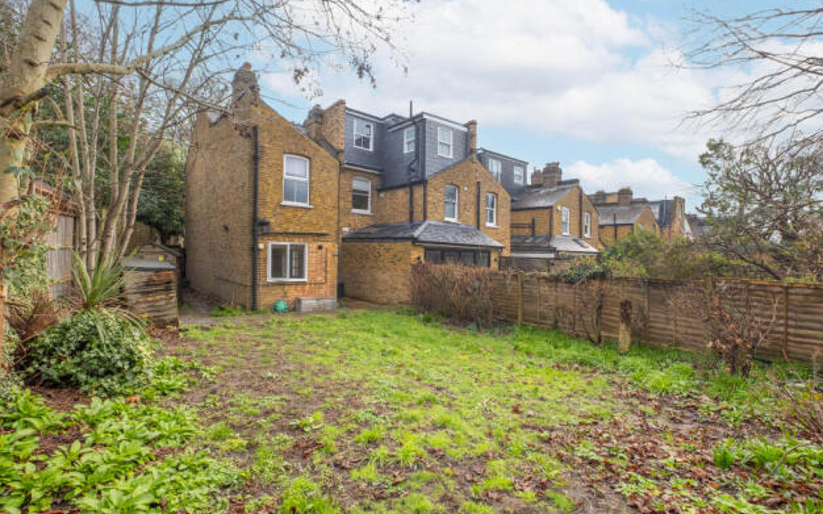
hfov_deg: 97.8
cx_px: 429
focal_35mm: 16
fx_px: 359
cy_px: 258
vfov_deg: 71.2
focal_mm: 10
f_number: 5.6
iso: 400
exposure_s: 1/160
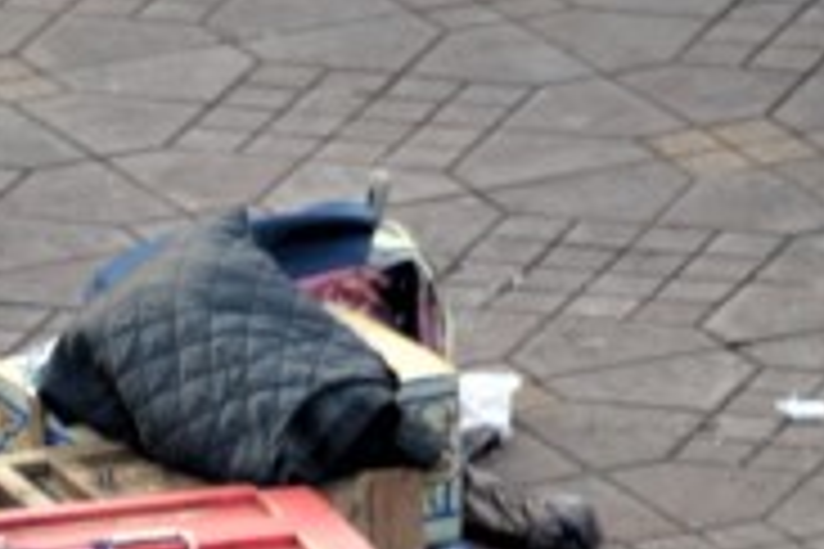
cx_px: -788
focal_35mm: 1062
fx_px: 24306
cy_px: 230
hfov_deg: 1.9
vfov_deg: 1.3
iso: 800
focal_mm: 180
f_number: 4.5
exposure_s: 1/125
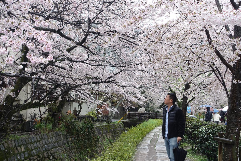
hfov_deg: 41.1
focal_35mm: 48
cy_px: 80
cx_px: 120
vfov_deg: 28.1
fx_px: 321
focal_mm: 17.49
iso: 125
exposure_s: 1/100
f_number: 4
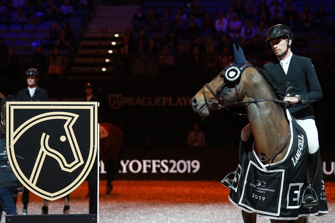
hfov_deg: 16.9
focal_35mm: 121
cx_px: 168
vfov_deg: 11.3
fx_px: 1126
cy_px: 112
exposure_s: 1/320
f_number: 4.5
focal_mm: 121
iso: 4000
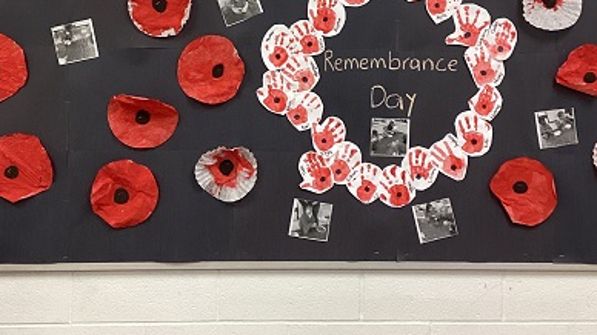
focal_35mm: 58
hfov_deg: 36.0
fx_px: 918
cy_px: 51
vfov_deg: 20.4
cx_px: 292
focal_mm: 3.3
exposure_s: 1/50
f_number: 2.4
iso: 200
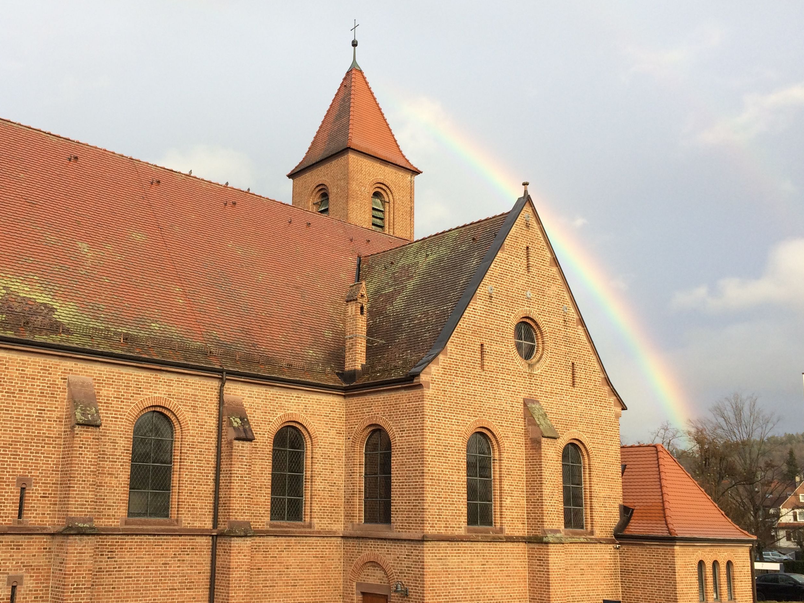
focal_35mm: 38
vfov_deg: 37.6
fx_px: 883
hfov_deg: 48.5
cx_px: 296
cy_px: 347
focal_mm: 4.15
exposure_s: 1/157
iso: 32
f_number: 2.2
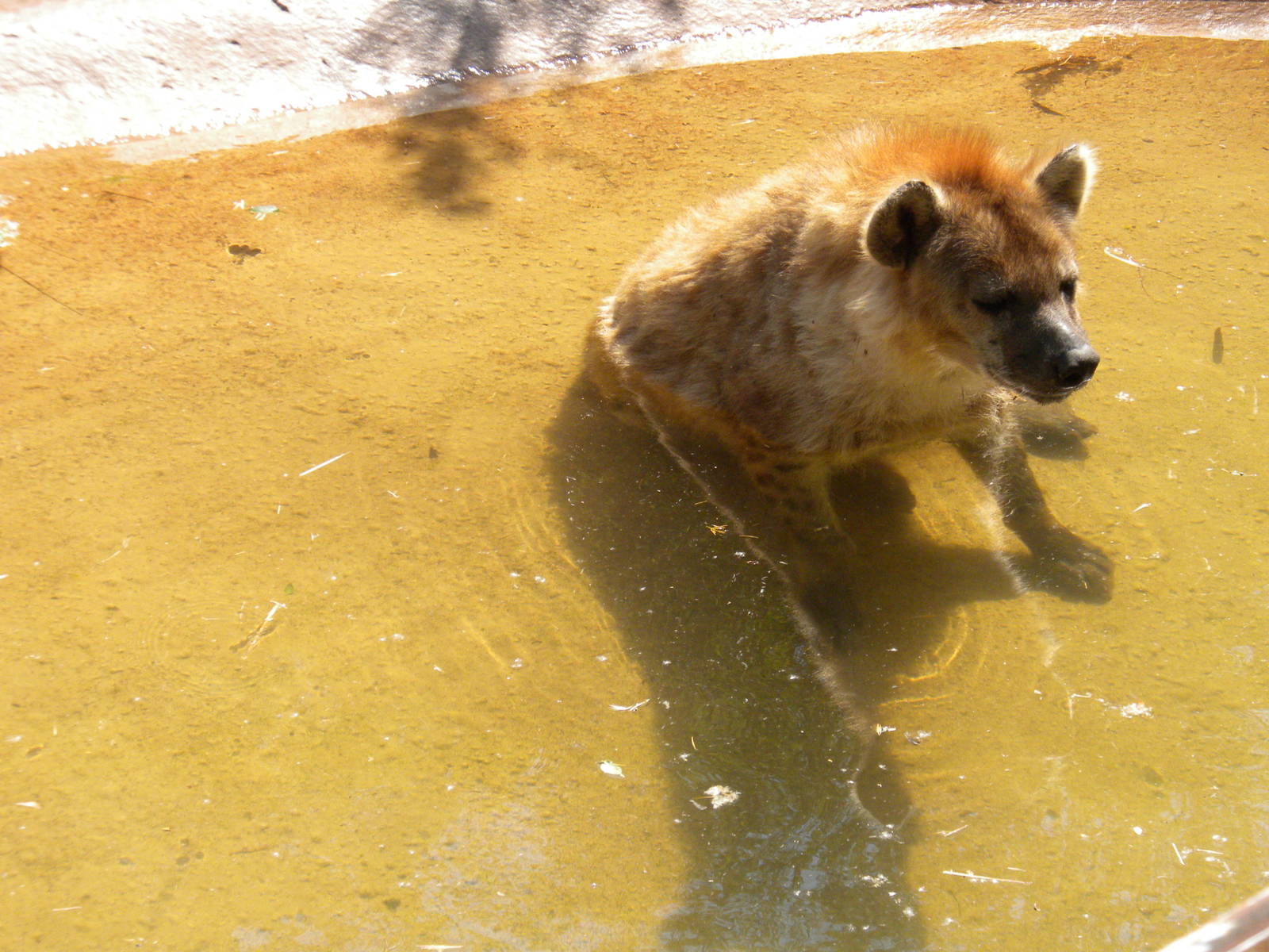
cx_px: 634
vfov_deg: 14.8
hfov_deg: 19.6
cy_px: 476
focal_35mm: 100
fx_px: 3666
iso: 189
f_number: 5.1
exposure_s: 1/505
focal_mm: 17.7
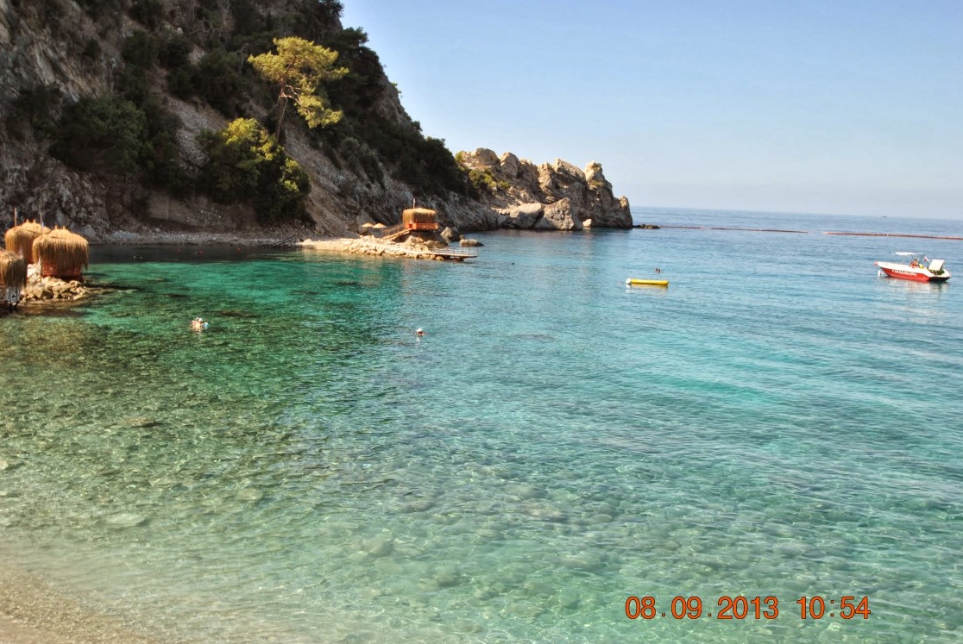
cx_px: 470
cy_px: 327
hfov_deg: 51.8
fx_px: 991
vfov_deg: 36.0
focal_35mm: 37
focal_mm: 24
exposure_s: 1/200
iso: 100
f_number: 6.3
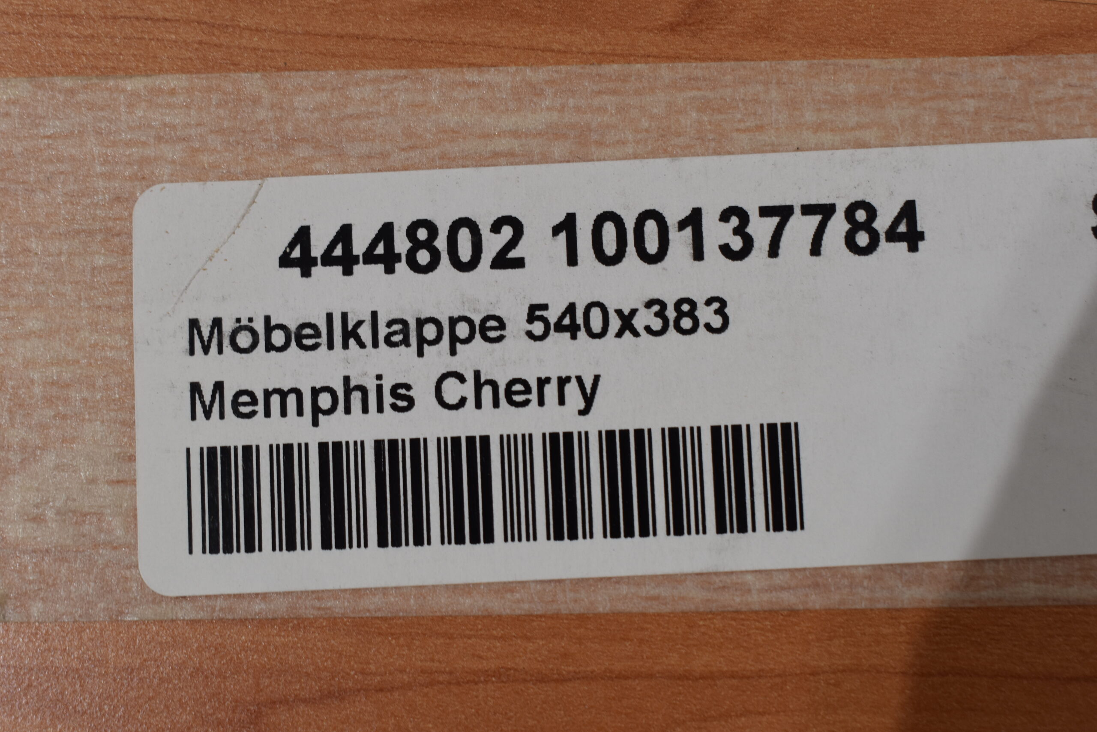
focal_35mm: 57
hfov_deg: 35.1
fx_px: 1737
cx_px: 548
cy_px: 366
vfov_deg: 23.8
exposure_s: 1/60
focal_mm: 38
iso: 360
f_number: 8
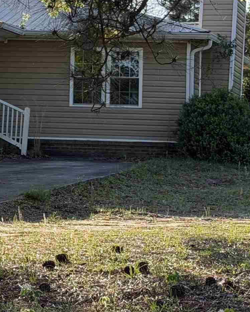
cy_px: 29
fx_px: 1424
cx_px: -56
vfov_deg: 12.4
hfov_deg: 9.9
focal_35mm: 154
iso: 100
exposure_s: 1/1116
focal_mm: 6.76
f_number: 1.78
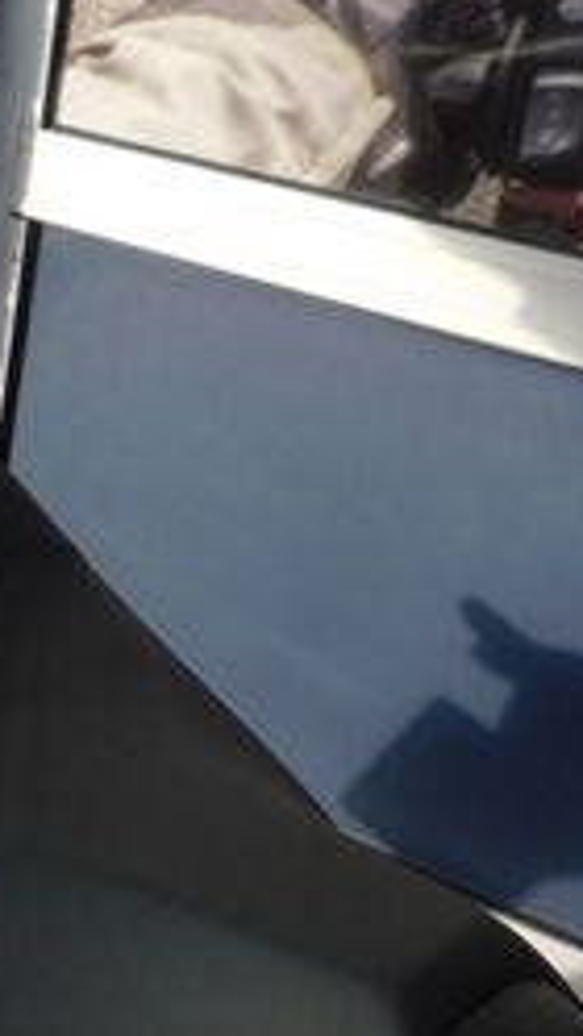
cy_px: 558
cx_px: -662
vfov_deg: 25.3
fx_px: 2309
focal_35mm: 84
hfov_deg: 12.3
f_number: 3.2
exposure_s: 1/500
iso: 125
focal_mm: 5.3
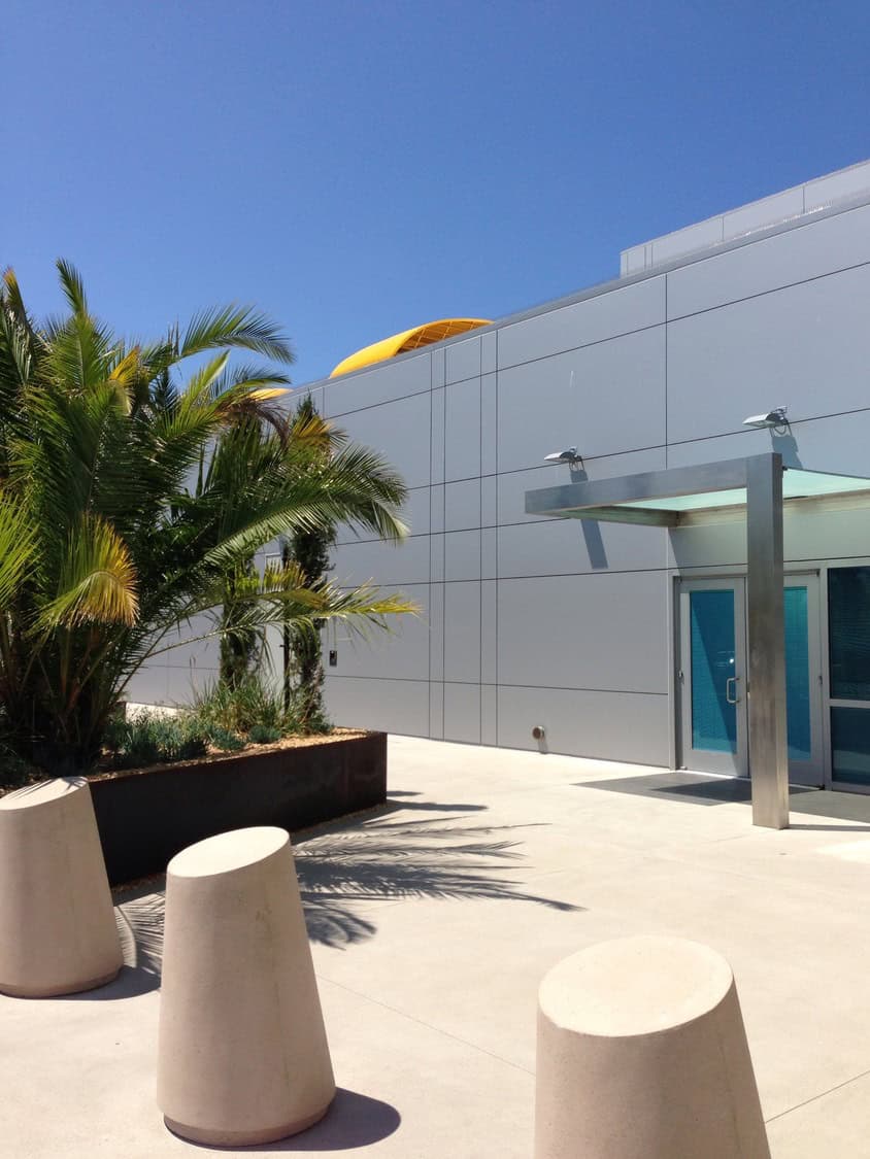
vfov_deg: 55.3
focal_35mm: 33
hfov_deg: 43.0
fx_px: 1106
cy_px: 580
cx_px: 435
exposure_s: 1/2262
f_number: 2.4
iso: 50
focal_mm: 4.1
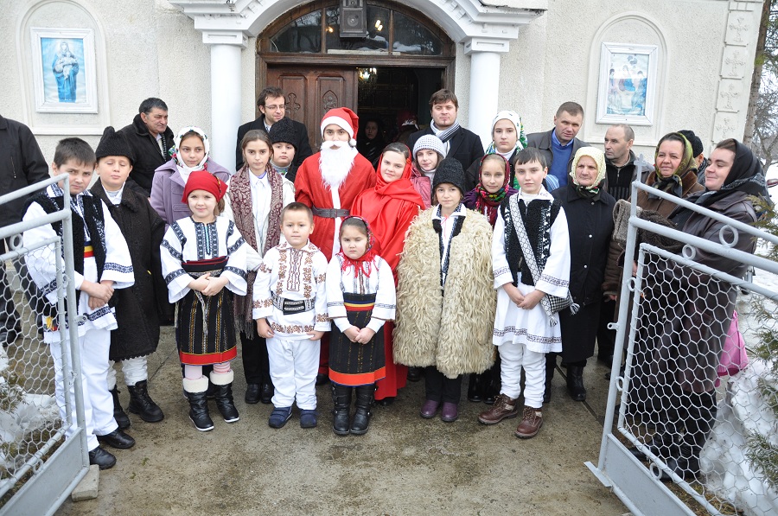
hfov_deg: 67.5
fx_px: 583
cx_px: 389
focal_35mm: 27
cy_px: 258
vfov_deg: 47.8
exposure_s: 1/320
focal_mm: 18
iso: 500
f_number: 9
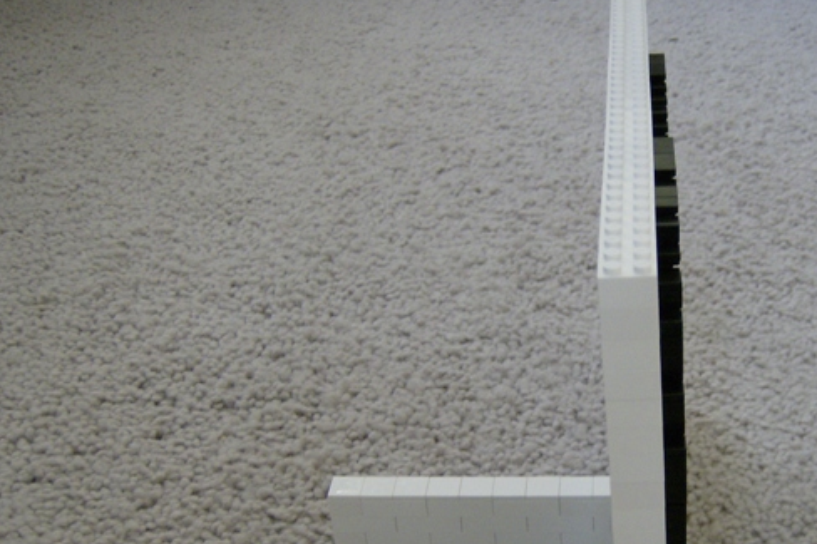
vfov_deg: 24.7
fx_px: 1225
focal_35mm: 54
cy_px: 415
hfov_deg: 36.3
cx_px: 573
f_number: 2.8
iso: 148
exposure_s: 1/64
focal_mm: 6
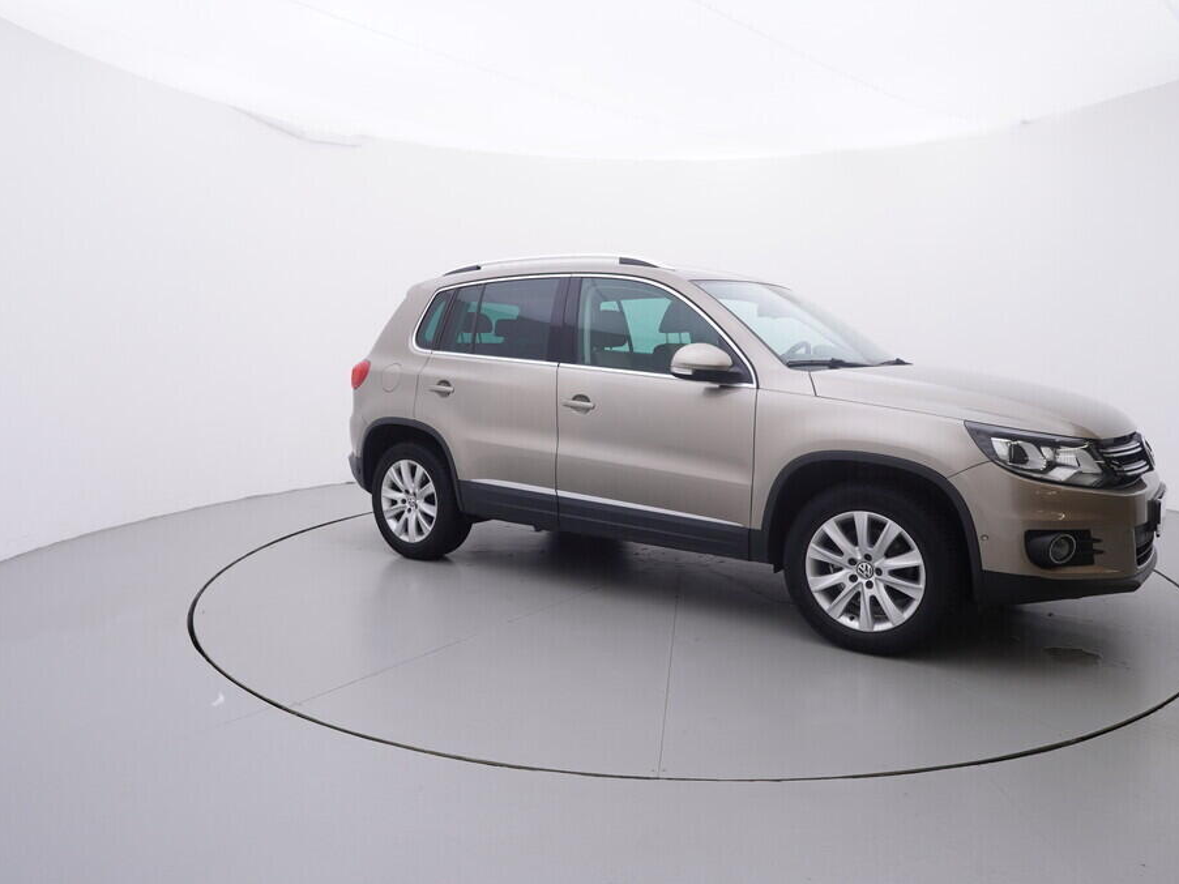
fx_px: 836
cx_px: 623
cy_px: 445
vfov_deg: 55.7
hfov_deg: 70.3
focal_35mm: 25
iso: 200
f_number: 5
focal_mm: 15
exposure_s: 1/80
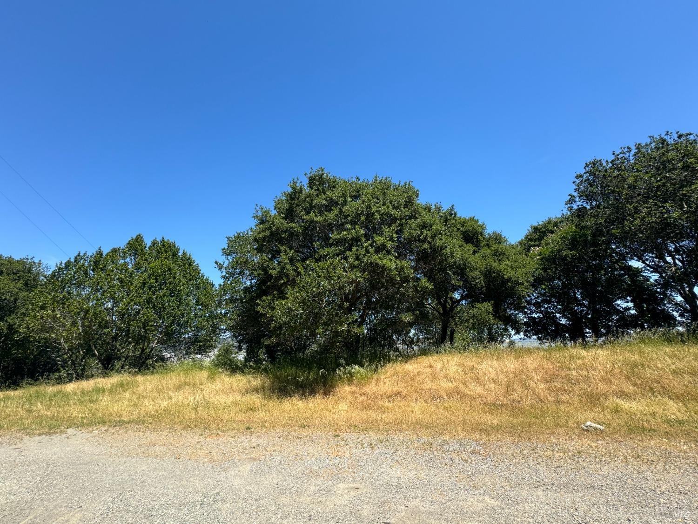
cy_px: 262
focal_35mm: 14
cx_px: 349
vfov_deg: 85.7
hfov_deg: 102.1
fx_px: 282
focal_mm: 2.22
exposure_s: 1/804
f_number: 2.2
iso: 40
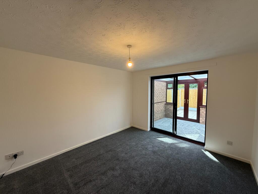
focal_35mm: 14
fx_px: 104
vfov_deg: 85.7
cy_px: 97
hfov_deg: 102.1
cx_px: 129
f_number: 2.2
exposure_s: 1/100
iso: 100
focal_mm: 2.22
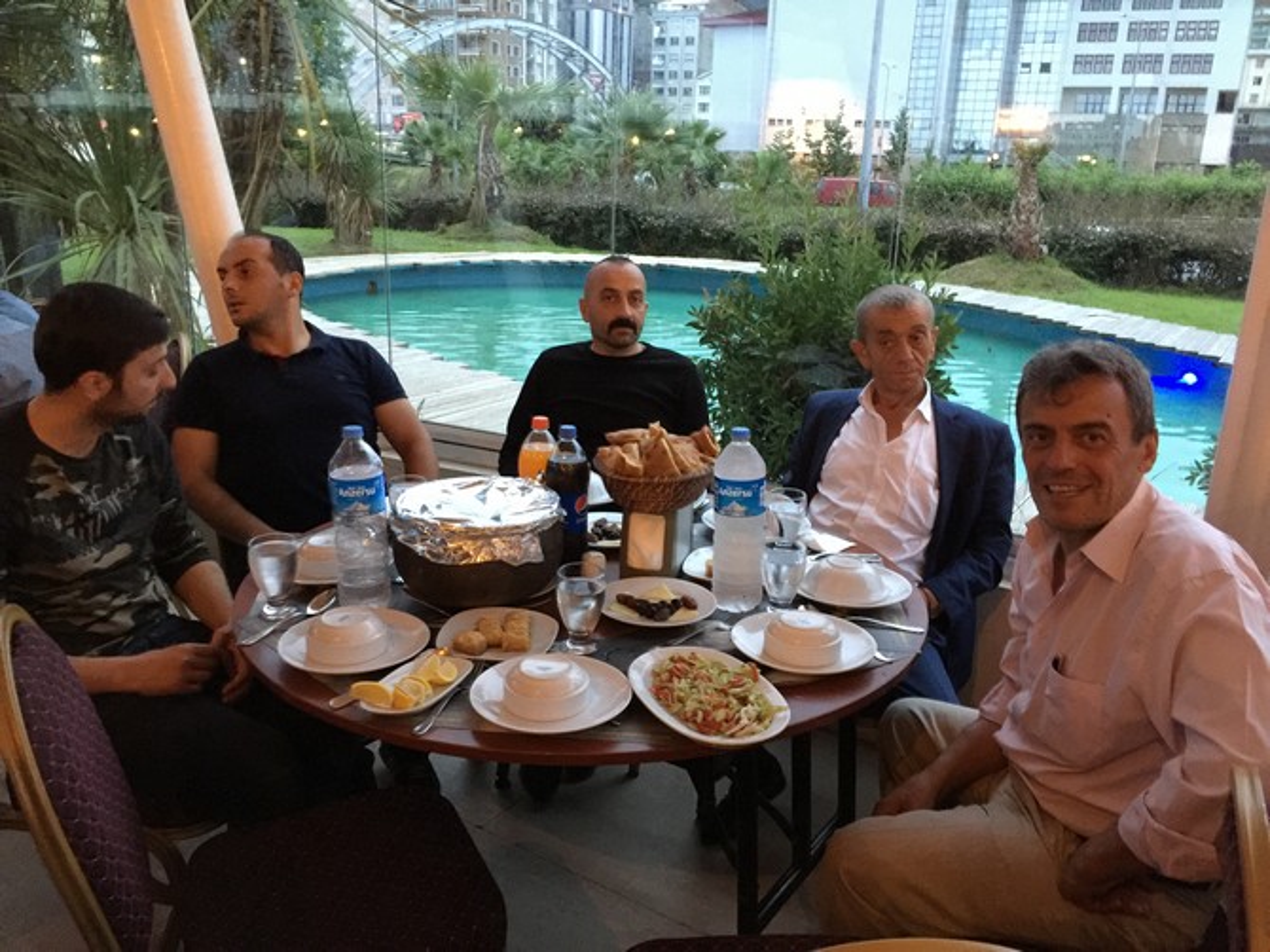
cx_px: 635
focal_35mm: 29
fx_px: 1064
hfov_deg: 61.7
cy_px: 476
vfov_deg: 48.2
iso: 200
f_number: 2.2
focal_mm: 4.15
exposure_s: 1/8
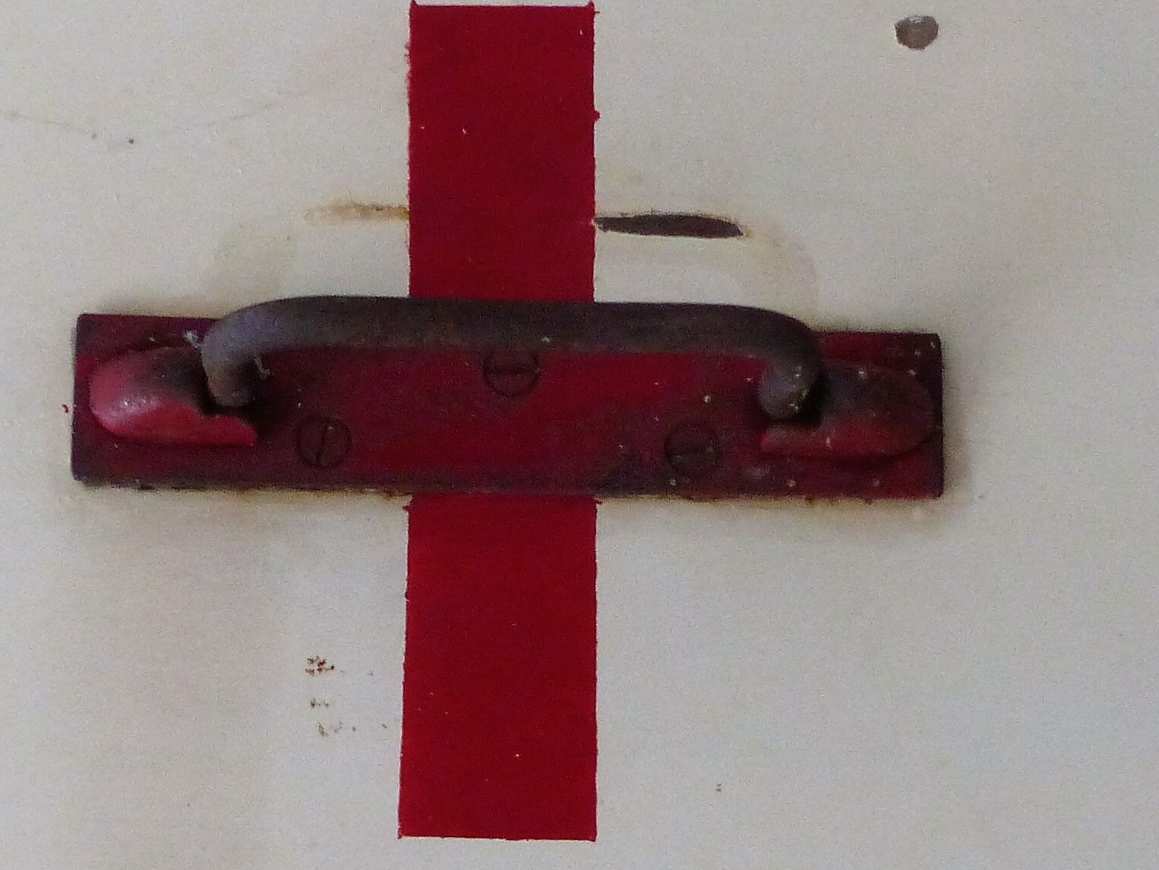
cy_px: 590
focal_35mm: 116
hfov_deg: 17.0
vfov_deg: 12.8
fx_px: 3884
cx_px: 500
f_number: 2.8
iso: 400
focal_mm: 7.6
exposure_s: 1/60
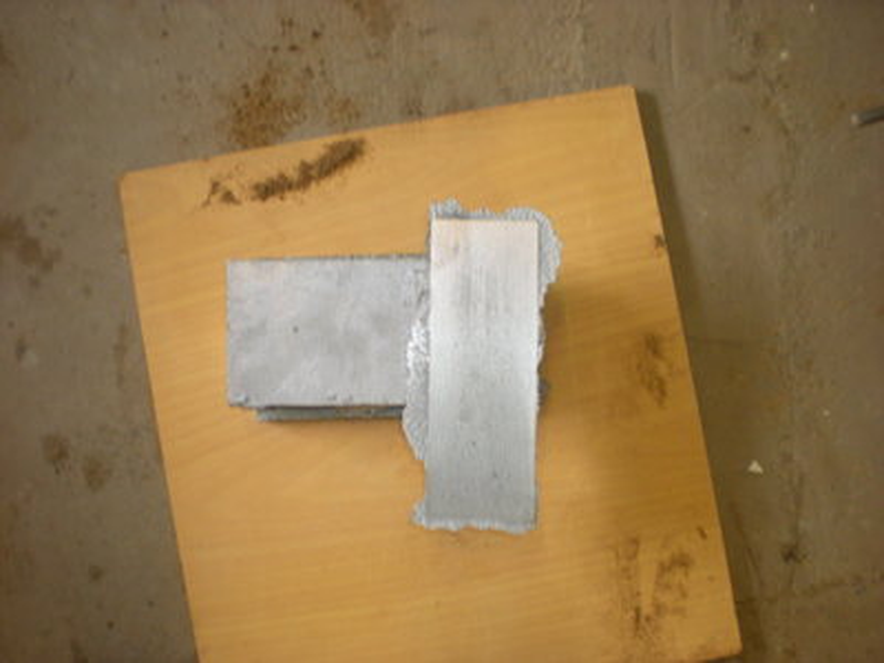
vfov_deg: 37.7
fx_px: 970
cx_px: 442
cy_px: 332
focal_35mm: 38
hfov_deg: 49.0
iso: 200
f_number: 3.1
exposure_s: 1/17.7
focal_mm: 6.3
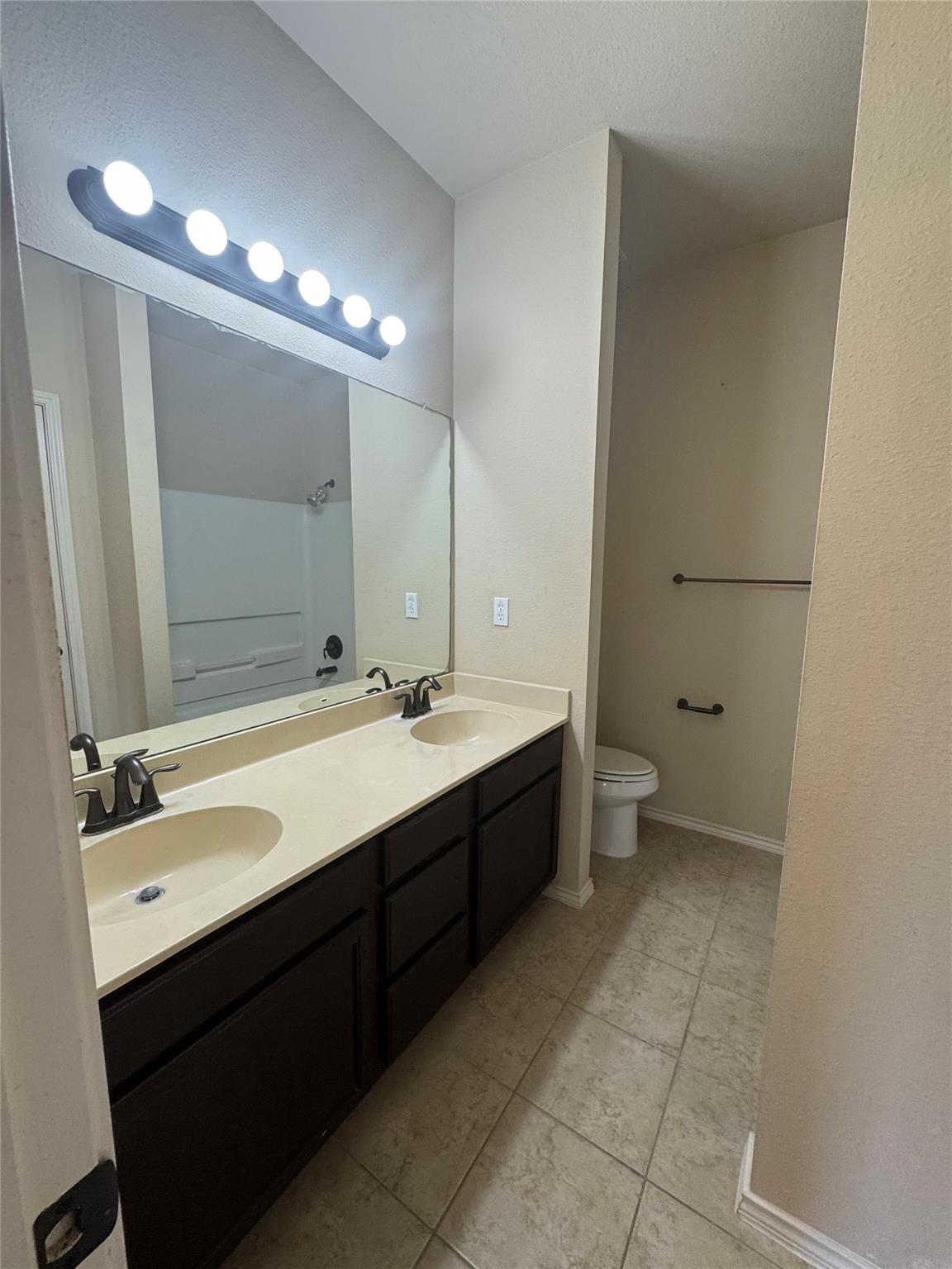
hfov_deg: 85.7
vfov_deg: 102.1
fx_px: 513
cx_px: 476
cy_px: 634
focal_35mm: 14
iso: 160
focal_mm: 2.22
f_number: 2.2
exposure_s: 1/120
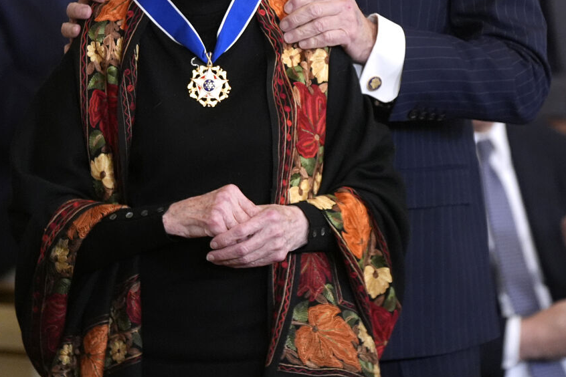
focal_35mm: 400
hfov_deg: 5.2
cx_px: 356
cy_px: -13
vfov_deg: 3.4
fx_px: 6288
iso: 3200
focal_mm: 192
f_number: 2.8
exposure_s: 1/400
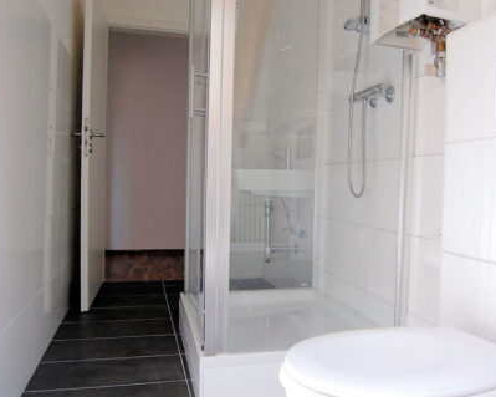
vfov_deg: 47.1
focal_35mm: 31
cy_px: 202
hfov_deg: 56.9
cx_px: 290
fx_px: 455
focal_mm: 18
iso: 400
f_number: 5.6
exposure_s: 1/125
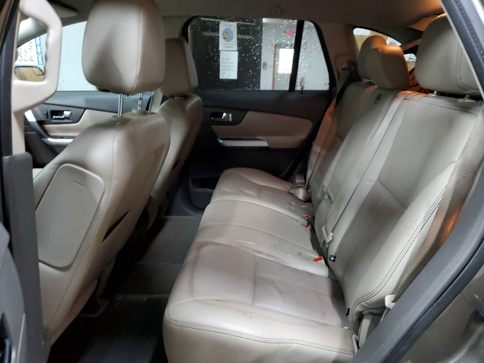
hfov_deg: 67.3
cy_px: 182
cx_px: 242
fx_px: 364
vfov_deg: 53.1
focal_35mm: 26
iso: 320
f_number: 1.5
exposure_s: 1/17
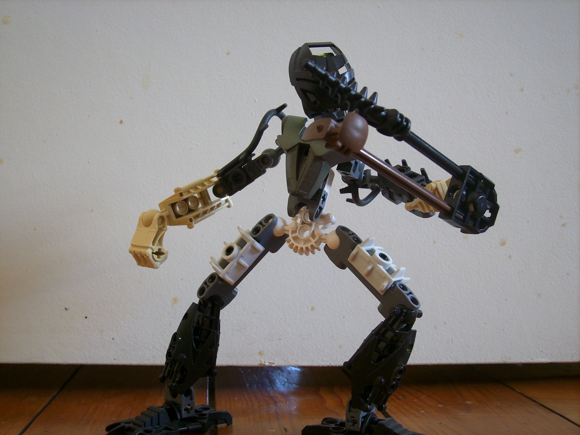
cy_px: 218
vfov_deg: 36.0
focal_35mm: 40
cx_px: 290
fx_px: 670
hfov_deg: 46.8
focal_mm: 7.43
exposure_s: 1/9
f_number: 3.1
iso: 50
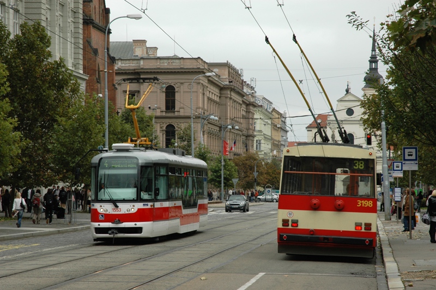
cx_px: 218
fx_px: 1271
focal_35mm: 105
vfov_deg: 13.0
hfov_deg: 19.5
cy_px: 145
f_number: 8
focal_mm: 70
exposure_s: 1/250
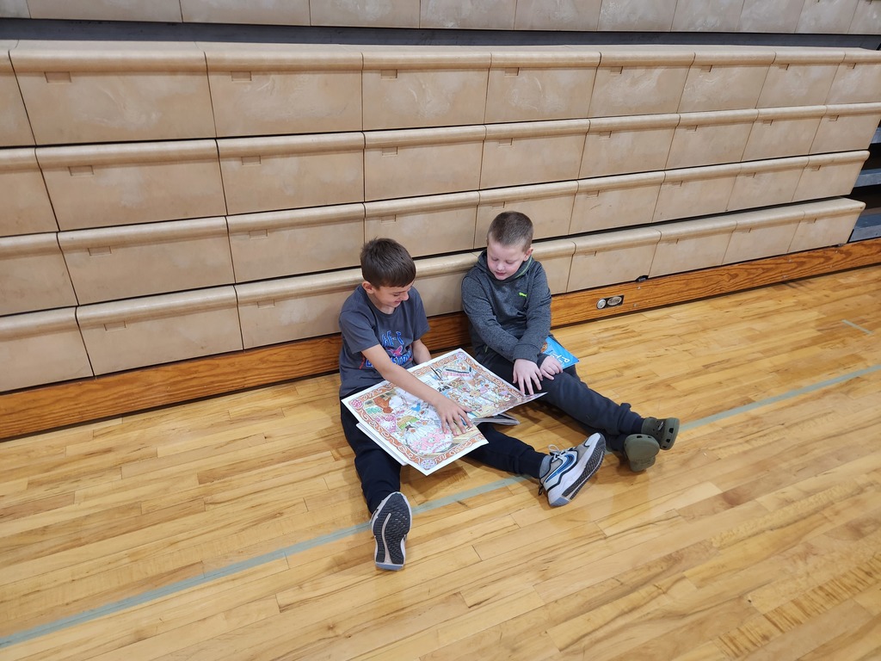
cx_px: 440
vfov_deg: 58.9
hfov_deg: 73.9
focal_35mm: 23
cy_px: 330
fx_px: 585
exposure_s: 1/120
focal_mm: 5.4
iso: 200
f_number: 1.8
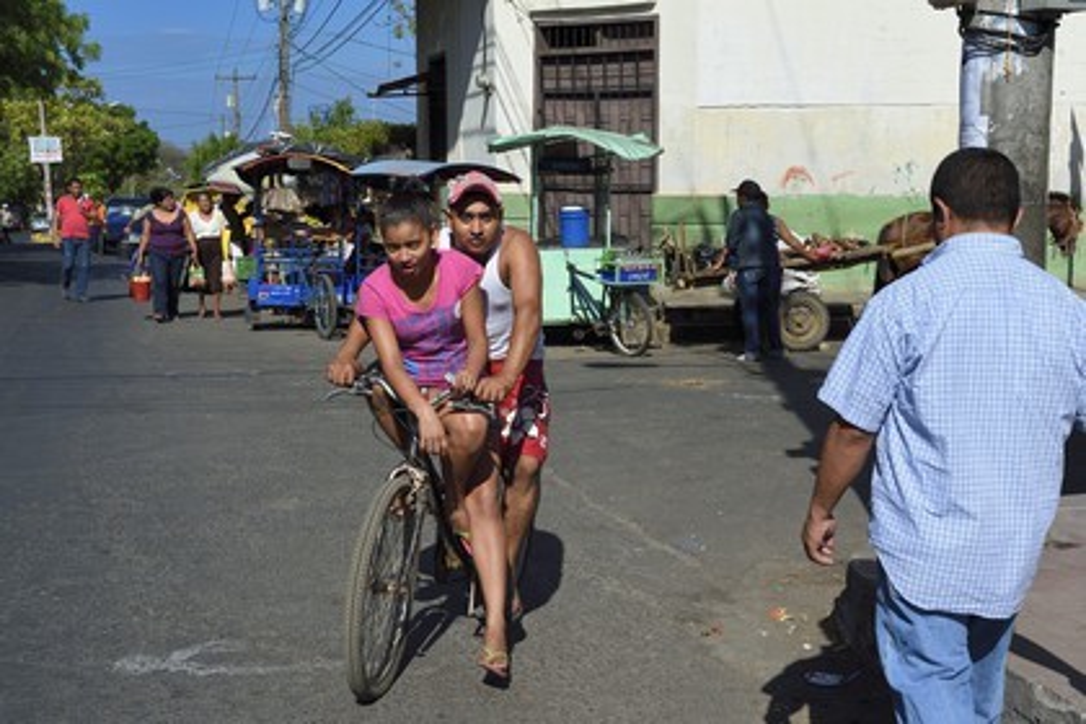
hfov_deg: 43.6
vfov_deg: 29.9
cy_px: 362
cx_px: 543
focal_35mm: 45
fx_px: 1357
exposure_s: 1/320
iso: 200
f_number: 14
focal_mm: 45
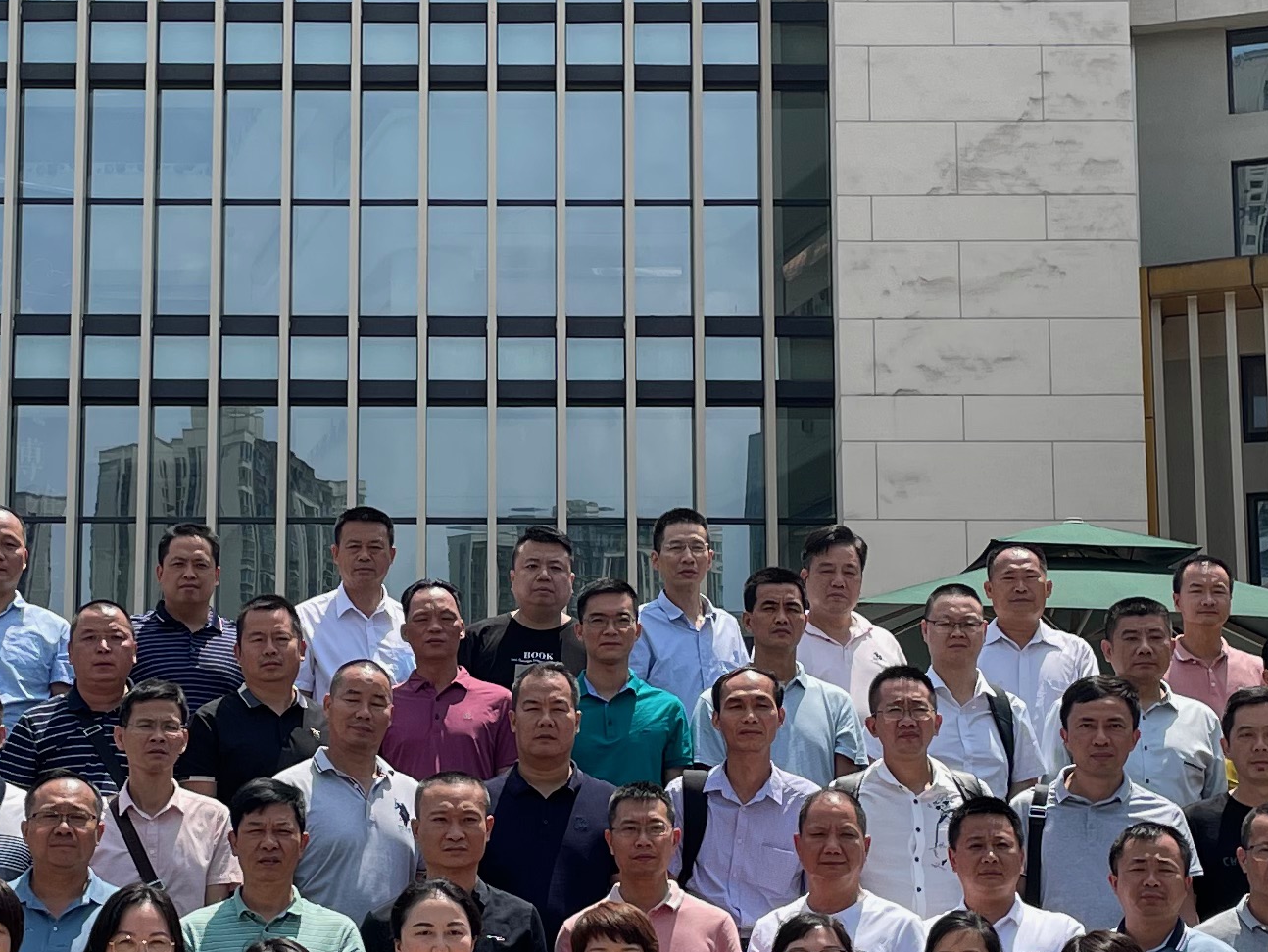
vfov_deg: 18.2
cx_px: 456
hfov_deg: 24.0
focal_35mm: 81
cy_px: 559
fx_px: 2968
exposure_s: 1/2304
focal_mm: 4.2
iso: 32
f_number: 1.6
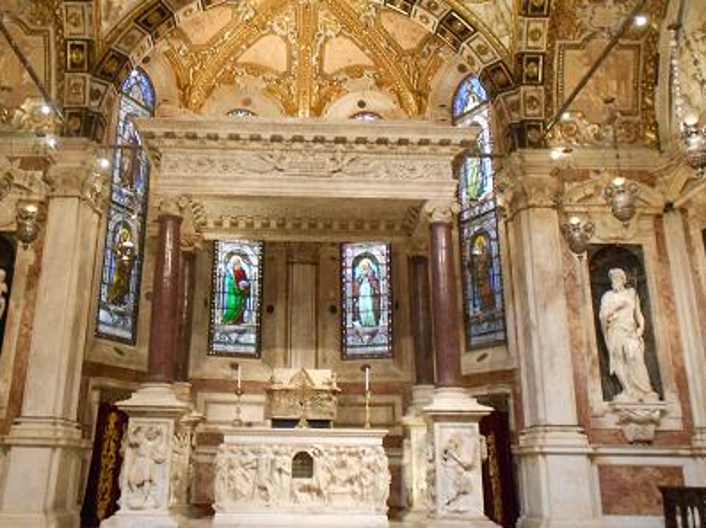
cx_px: 312
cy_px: 212
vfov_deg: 41.5
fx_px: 693
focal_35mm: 34
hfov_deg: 53.9
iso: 400
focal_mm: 4.6
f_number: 3.2
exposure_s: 1/8
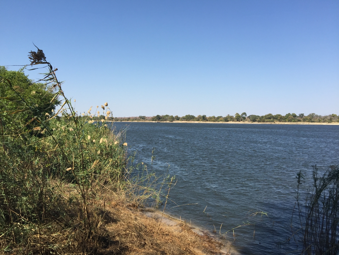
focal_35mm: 29
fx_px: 284
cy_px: 128
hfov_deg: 61.7
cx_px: 170
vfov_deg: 48.2
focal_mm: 4.15
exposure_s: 1/1464
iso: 32
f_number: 2.2
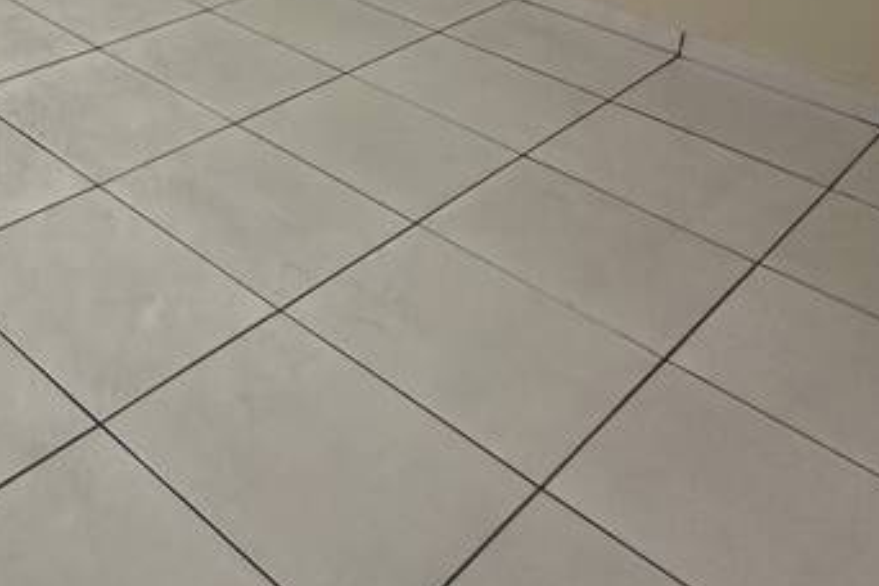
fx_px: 1123
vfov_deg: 24.0
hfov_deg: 36.8
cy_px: -257
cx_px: -62
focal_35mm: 46
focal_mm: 2.22
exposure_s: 1/60
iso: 250
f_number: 2.2
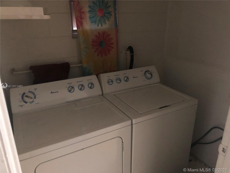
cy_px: 86
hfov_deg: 63.4
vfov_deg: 49.7
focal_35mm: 28
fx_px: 186
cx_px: 115
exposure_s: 1/4
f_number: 1.8
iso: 200
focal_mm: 4
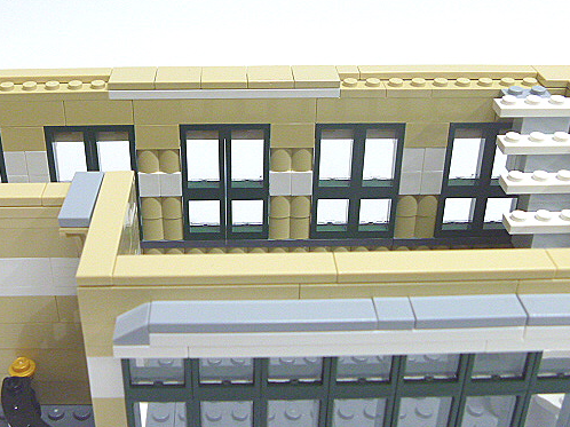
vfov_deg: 32.1
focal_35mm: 45
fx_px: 741
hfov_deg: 41.9
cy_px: 175
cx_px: 223
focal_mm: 6.3
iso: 400
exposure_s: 1/15
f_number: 3.5
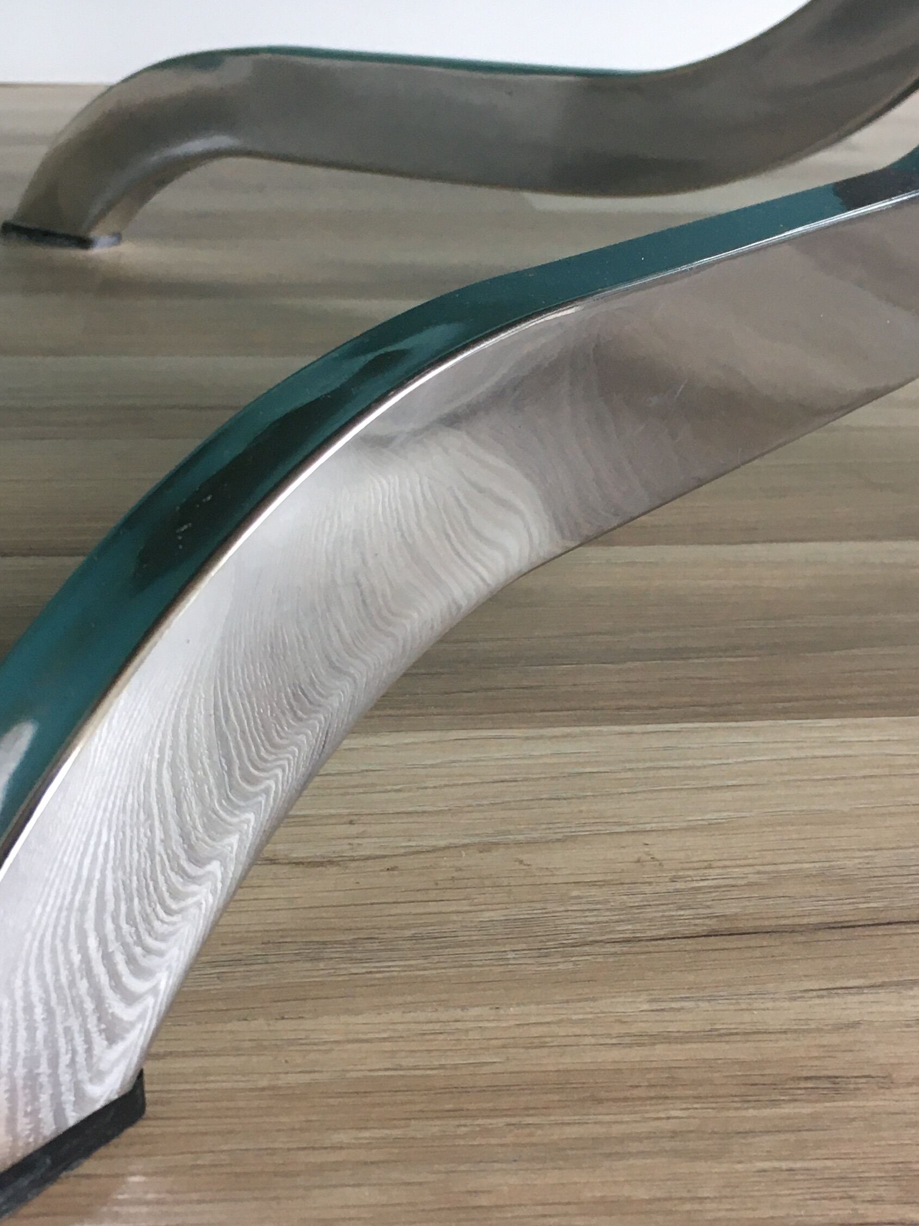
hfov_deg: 28.0
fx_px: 1841
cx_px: 492
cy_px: 661
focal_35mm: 52
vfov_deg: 36.8
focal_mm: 4.15
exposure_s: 1/33
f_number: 2.2
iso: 80
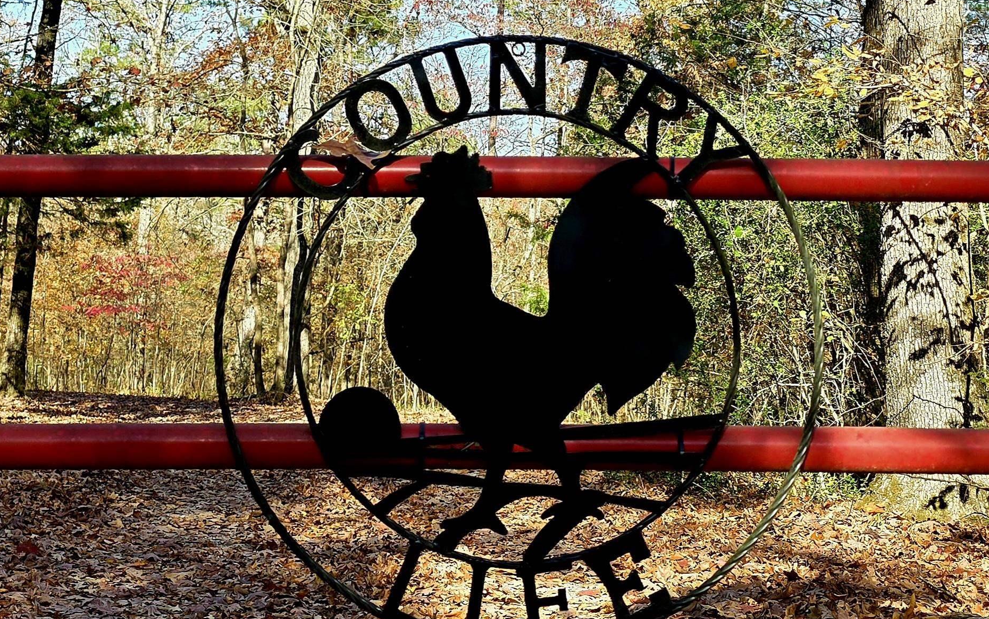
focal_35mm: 25
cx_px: 505
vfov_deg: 49.3
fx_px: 674
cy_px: 331
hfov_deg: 72.5
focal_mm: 6.3
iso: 32
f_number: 1.7
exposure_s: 1/370
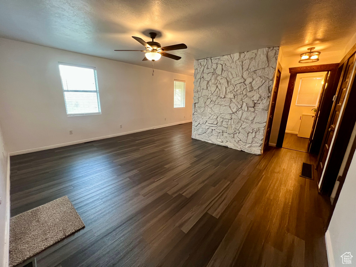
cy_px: 134
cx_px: 178
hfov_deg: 106.2
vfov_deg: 89.9
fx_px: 134
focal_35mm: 13
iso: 500
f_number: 1.8
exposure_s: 1/60
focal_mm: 1.57
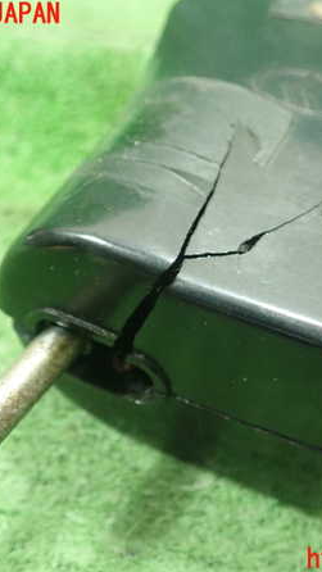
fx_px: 668
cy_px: 287
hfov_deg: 27.0
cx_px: 212
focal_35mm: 44
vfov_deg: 46.4
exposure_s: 1/125
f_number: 2.3
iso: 800
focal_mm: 5.5
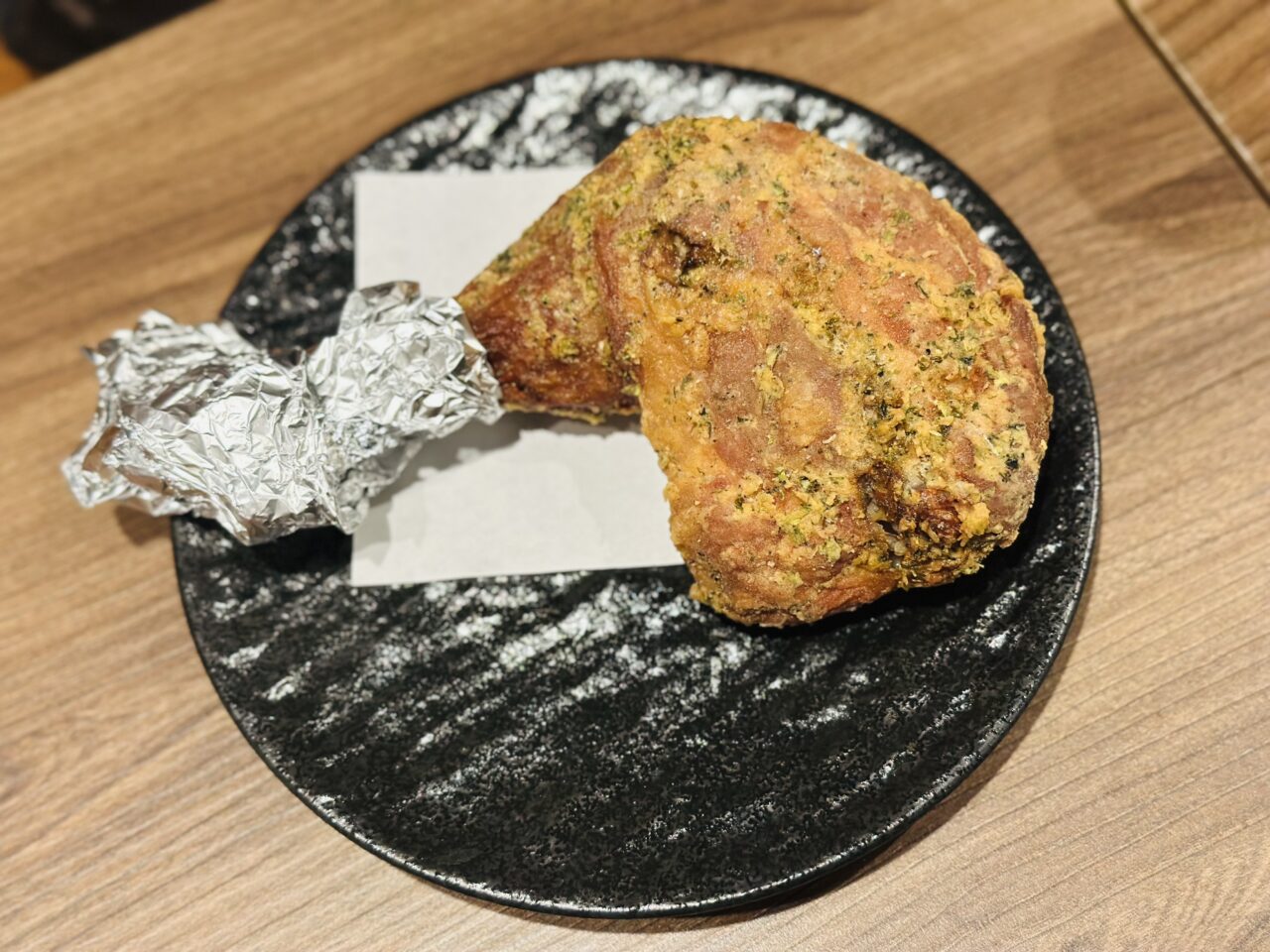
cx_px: 635
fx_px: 1761
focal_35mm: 48
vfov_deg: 30.3
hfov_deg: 39.7
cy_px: 476
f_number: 1.78
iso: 250
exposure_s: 1/60
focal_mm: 6.86
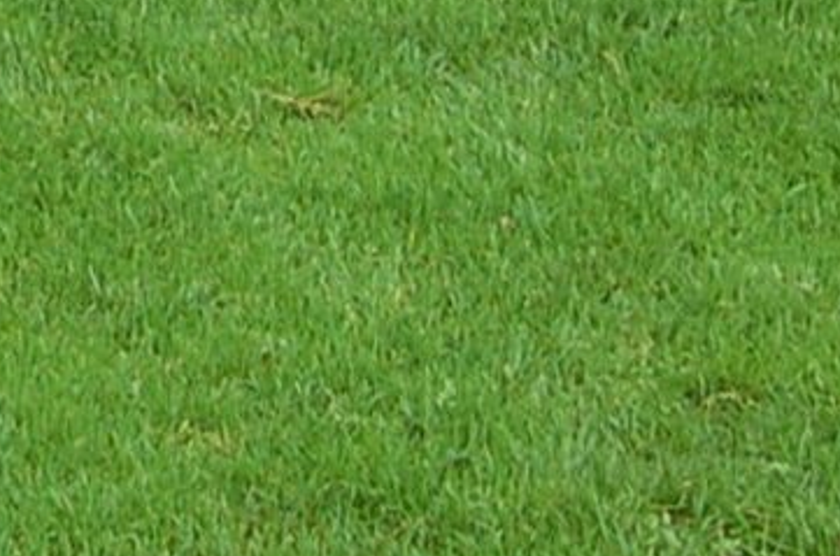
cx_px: -828
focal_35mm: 201
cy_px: -1035
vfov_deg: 6.3
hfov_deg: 9.6
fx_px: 4680
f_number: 5.6
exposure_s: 1/125
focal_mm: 22
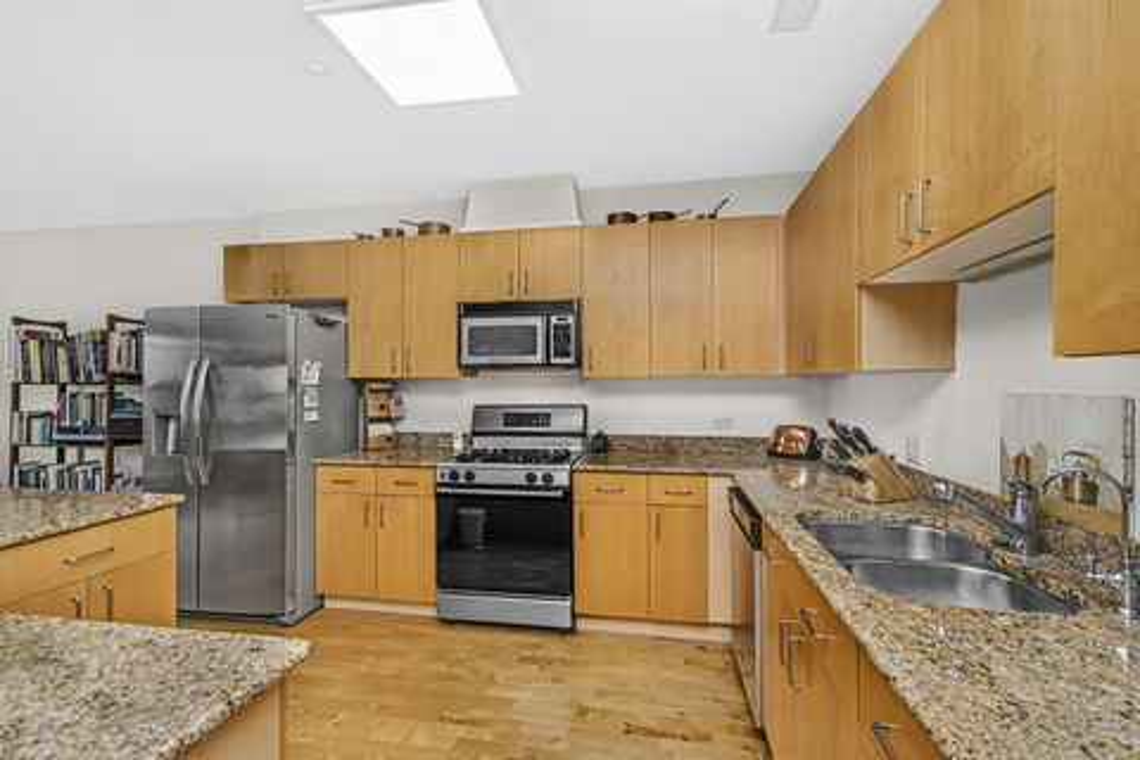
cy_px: 380
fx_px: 522
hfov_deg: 95.0
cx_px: 570
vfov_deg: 72.1
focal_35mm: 16
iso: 400
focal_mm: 11
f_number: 7.1
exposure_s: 1/80
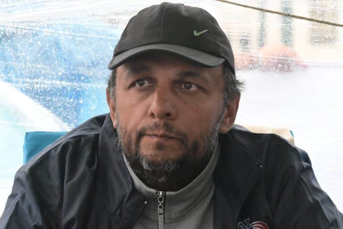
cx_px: 172
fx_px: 2858
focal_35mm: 300
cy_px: 114
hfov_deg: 6.9
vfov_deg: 4.6
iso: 6400
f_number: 14
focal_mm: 200
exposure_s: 1/800
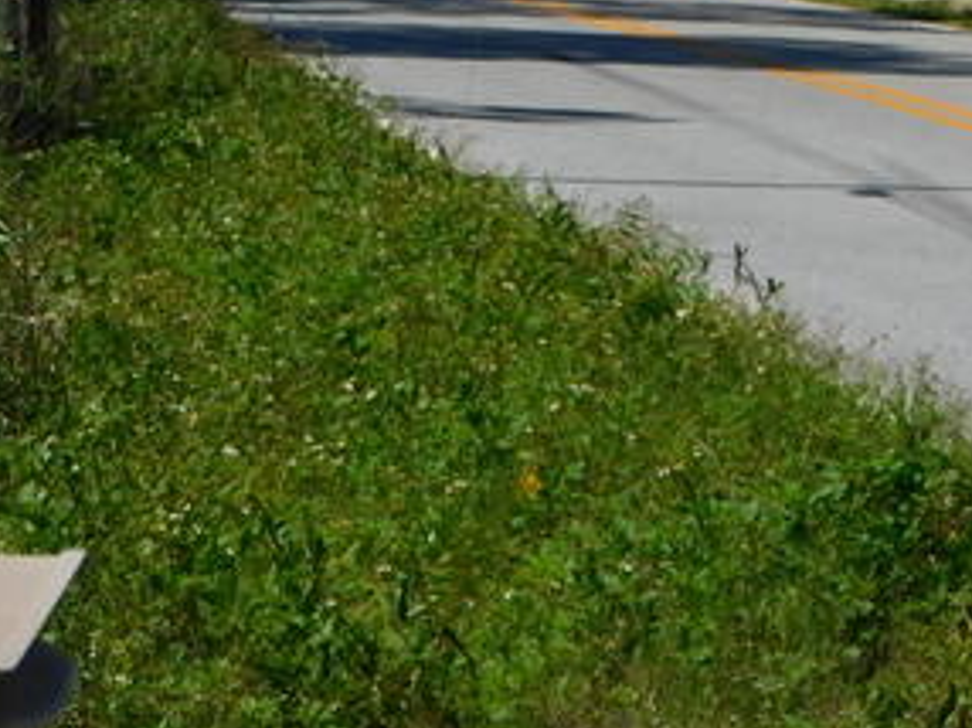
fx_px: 9034
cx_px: 568
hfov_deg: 6.2
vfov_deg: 4.6
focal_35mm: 322
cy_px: 235
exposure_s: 1/1000
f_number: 4.8
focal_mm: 20.3
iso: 125
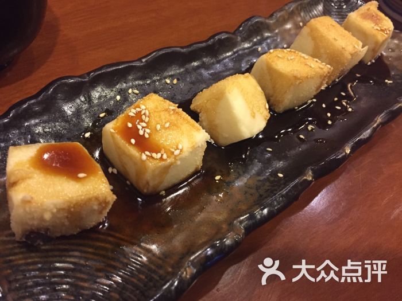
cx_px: 201
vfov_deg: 48.2
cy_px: 150
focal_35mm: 29
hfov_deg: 61.7
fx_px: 337
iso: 250
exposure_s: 1/20
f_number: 2.2
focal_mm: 4.15
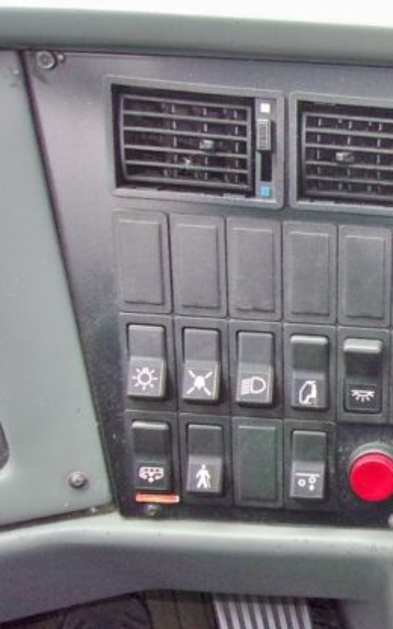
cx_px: 583
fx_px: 943
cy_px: 390
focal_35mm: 55
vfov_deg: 36.7
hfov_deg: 20.3
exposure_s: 1/34
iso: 200
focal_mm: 4.9
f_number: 3
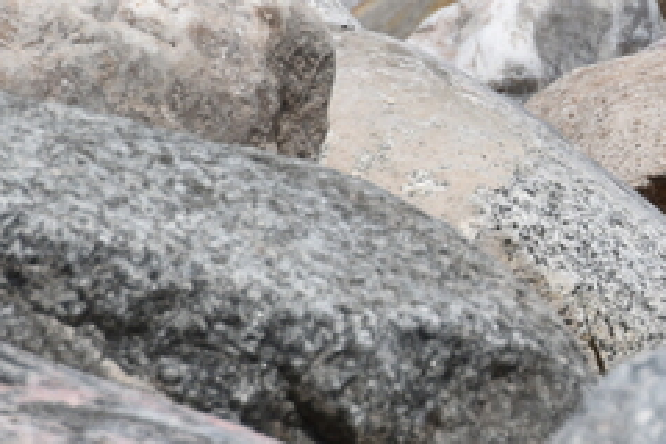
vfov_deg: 0.9
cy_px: 44
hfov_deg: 1.3
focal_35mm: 1601
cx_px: 902
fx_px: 29616
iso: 100
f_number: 10
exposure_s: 1/640
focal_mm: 300
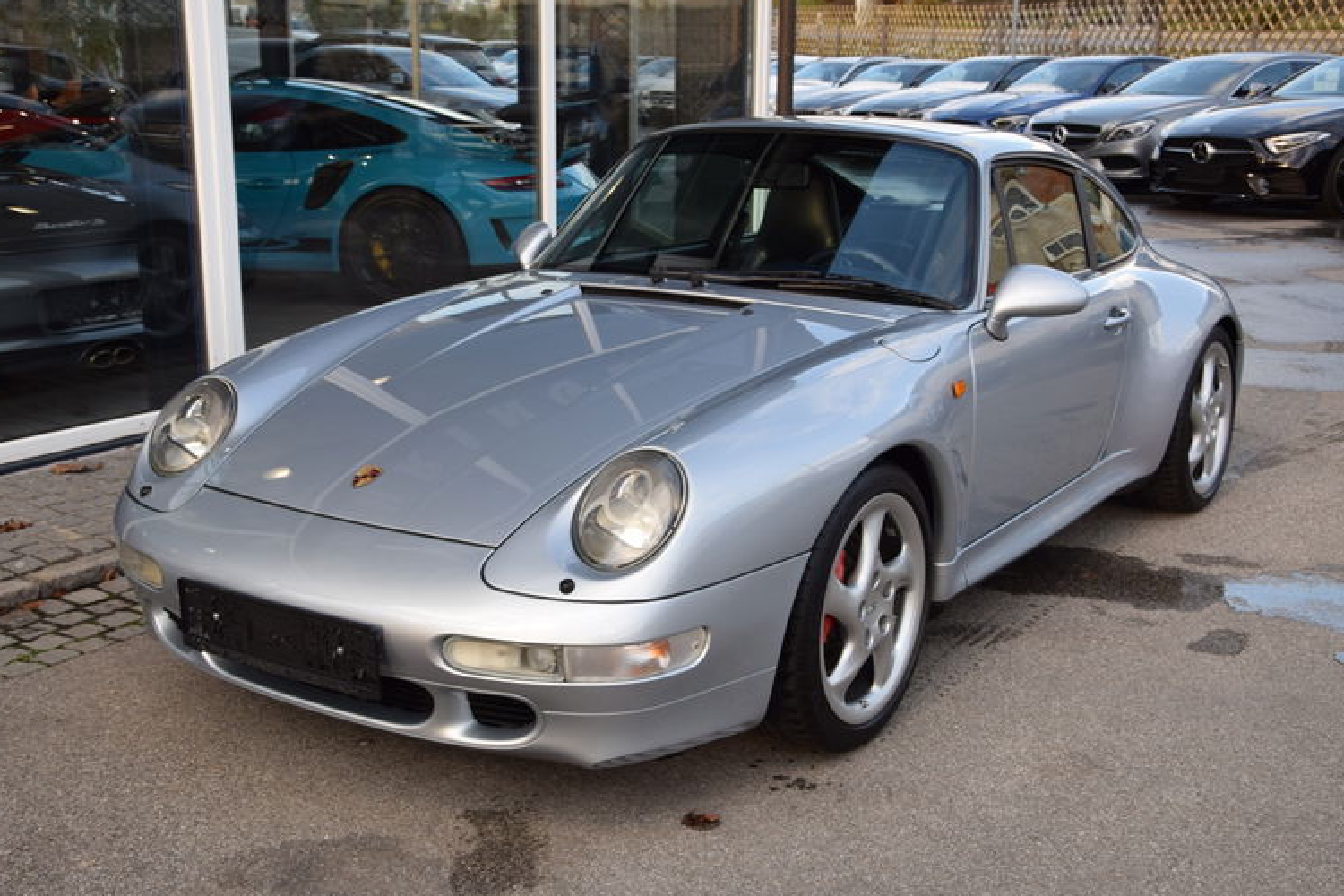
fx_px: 1605
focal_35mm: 43
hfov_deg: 45.4
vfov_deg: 31.2
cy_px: 450
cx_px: 668
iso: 400
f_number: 7.1
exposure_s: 1/200
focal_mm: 28
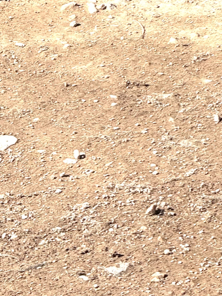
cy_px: -92
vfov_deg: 5.7
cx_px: 136
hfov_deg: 4.3
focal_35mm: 345
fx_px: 2949
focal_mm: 15.66
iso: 50
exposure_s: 1/860
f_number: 2.8
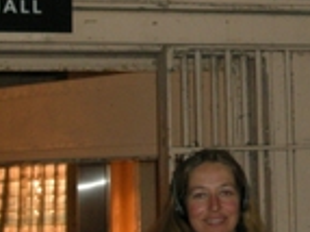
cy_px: 48
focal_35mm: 155
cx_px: 275
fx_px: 1387
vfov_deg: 9.5
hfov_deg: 12.7
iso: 254
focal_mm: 7.9
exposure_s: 1/60
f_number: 2.8
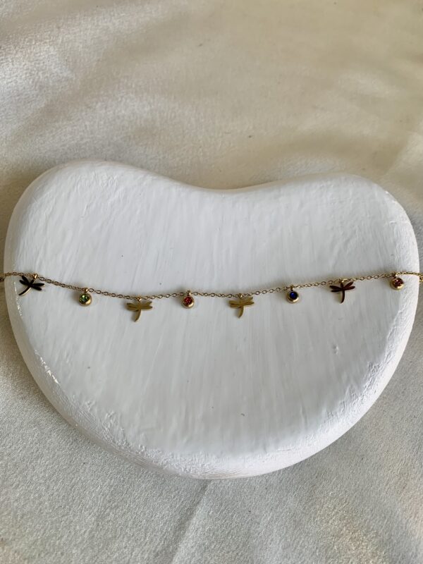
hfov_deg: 53.1
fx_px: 424
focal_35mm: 26
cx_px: 212
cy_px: 282
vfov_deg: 67.3
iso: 40
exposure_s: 1/100
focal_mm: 4.25
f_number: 1.8
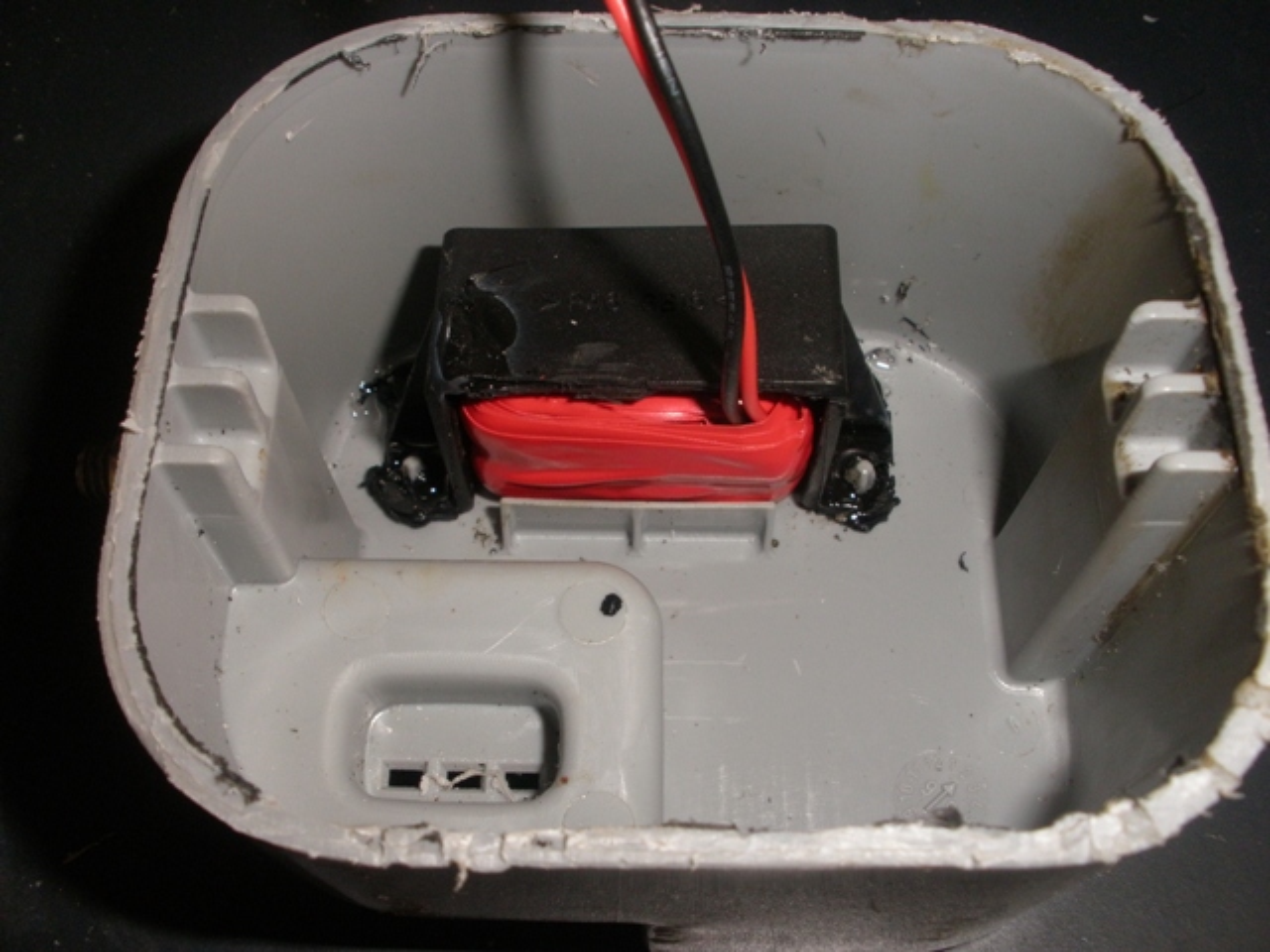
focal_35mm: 36
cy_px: 476
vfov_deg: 39.7
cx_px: 635
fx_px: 1321
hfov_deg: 51.4
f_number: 5.6
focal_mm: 6.3
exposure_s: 1/30
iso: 200
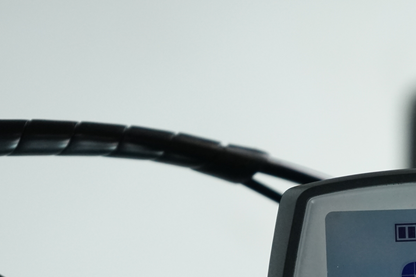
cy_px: 332
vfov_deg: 7.7
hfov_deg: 11.5
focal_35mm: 176
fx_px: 2034
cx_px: 464
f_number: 5.6
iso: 2000
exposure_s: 1/200
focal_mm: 70
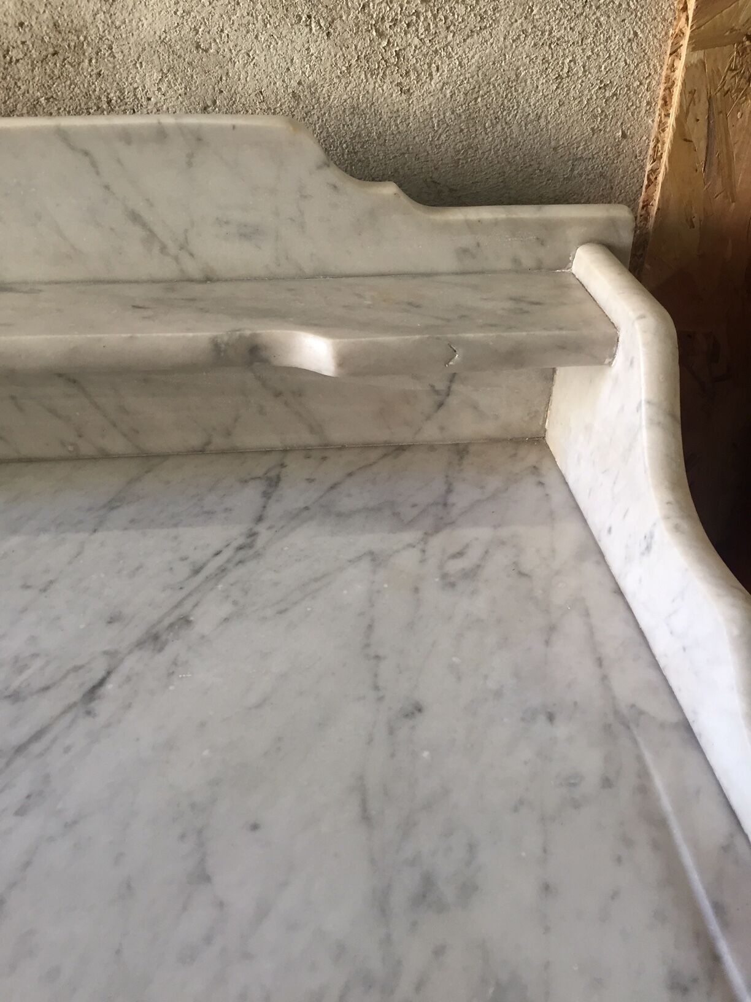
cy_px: 501
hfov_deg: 48.2
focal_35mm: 29
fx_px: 839
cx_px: 376
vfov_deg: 61.7
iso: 64
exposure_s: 1/33
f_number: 2.2
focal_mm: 4.15
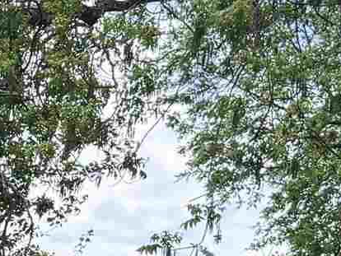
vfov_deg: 8.1
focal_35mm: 178
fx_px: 1754
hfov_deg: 10.5
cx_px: -268
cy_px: 460
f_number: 1.78
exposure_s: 1/2232
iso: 100
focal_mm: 6.76
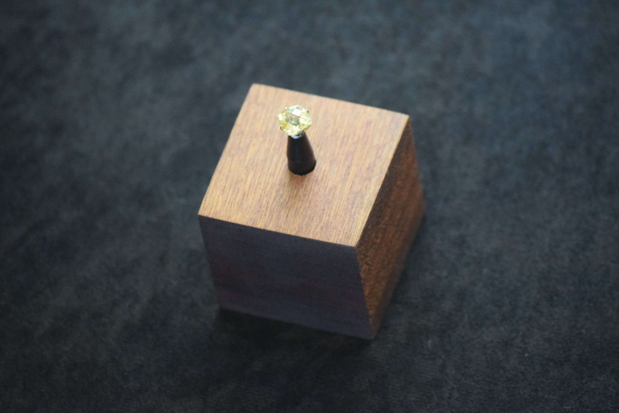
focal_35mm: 232
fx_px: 3997
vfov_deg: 5.9
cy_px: 206
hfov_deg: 8.9
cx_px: 310
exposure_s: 1/60
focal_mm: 155
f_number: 5
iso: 6400
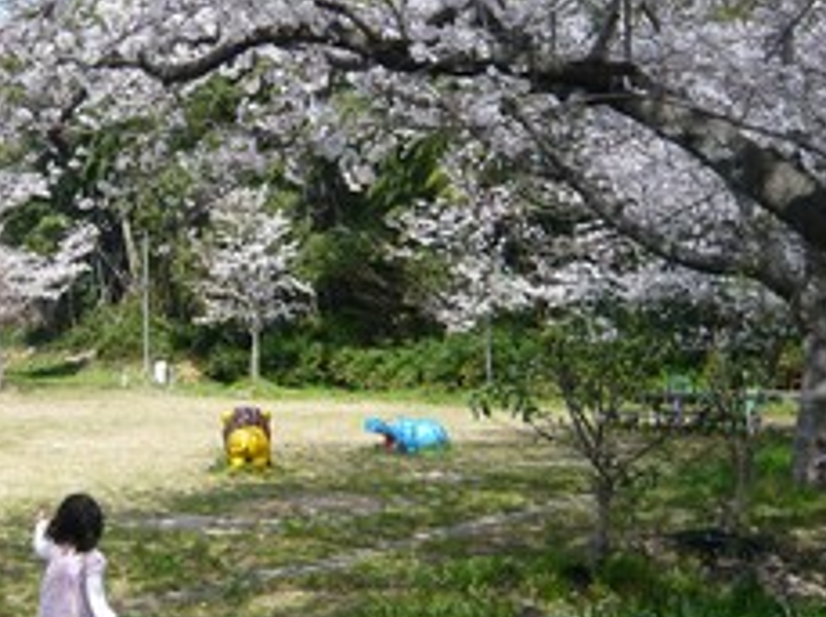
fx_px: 1167
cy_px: 289
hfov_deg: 38.2
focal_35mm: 49
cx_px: 227
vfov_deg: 29.6
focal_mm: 4.6
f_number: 2.8
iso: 100
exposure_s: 1/800
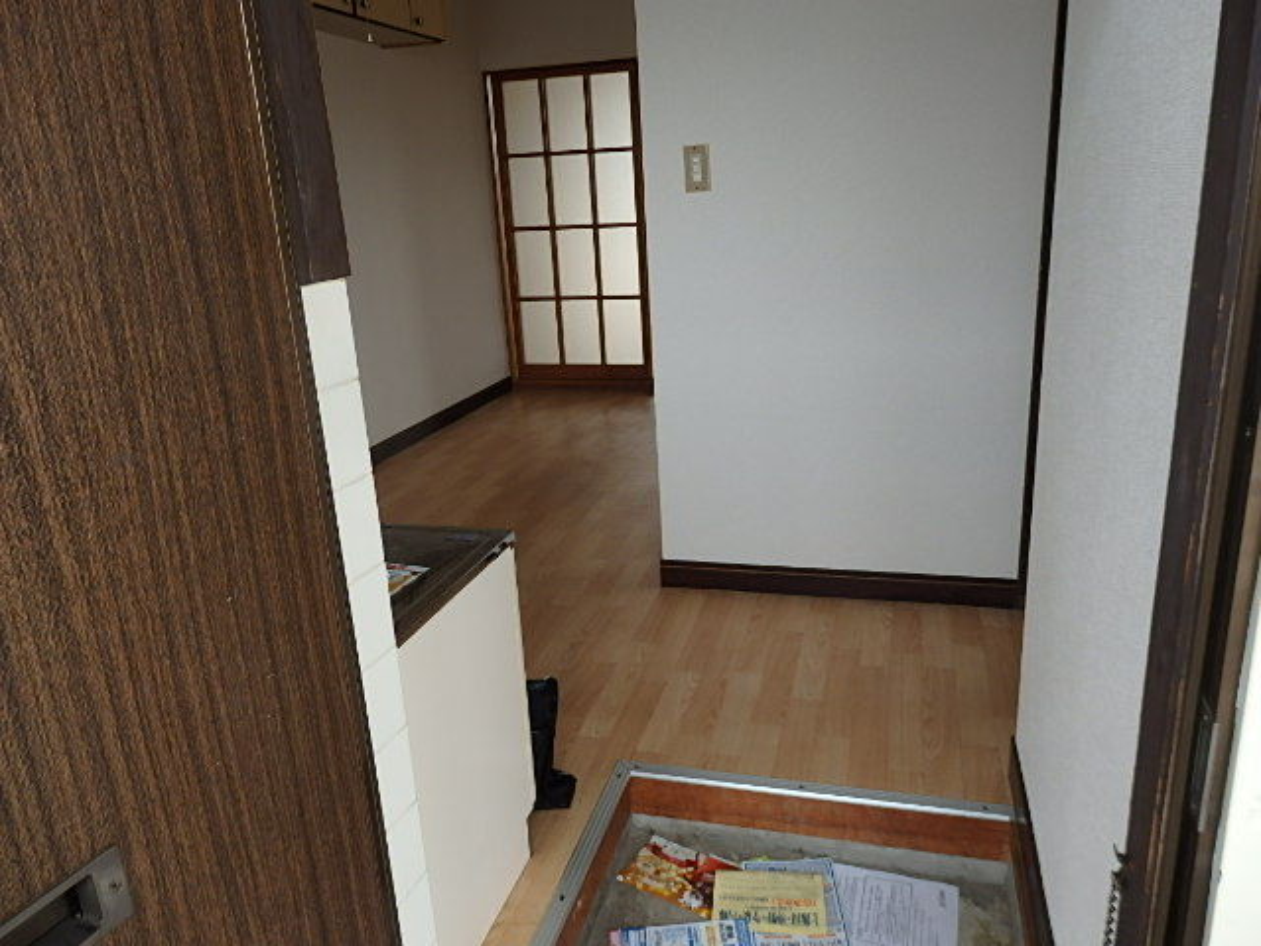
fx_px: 911
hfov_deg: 69.4
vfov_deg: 54.9
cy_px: 473
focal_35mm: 25
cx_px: 630
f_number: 3
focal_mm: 4.5
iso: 125
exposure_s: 1/125
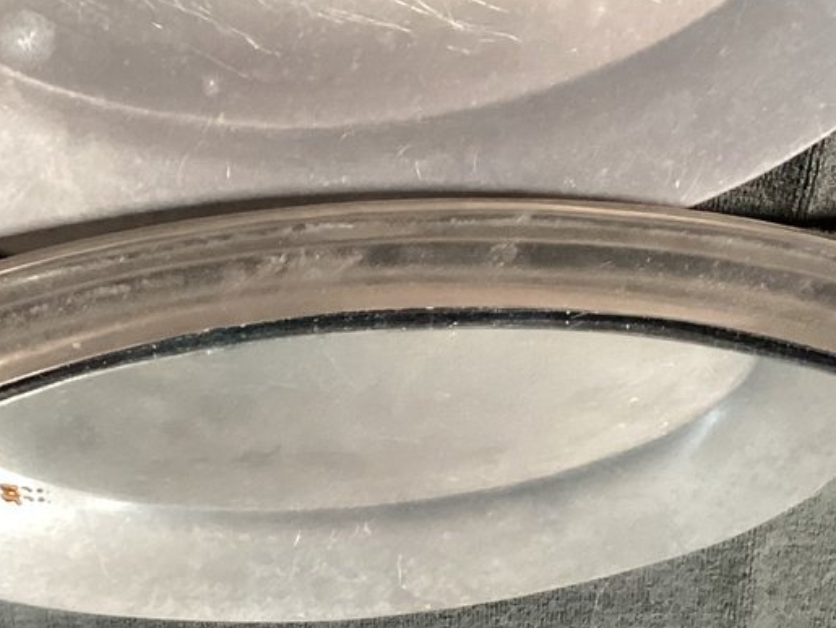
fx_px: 2199
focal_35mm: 91
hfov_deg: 21.5
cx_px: 389
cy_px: 603
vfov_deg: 16.0
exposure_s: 1/50
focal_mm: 3.3
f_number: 2.4
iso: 200
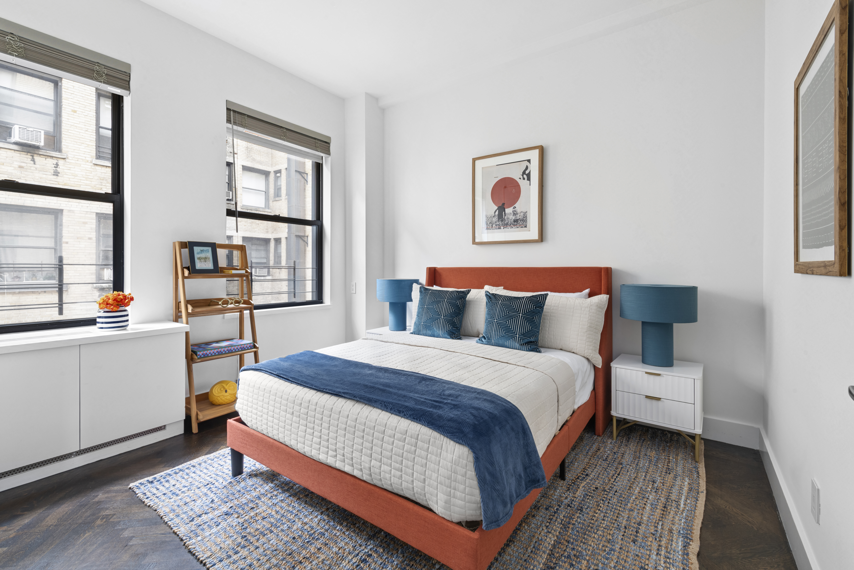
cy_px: 285
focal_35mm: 16
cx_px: 427
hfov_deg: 96.7
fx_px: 380
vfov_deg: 73.7
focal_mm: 16
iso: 100
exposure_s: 2.5
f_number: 13
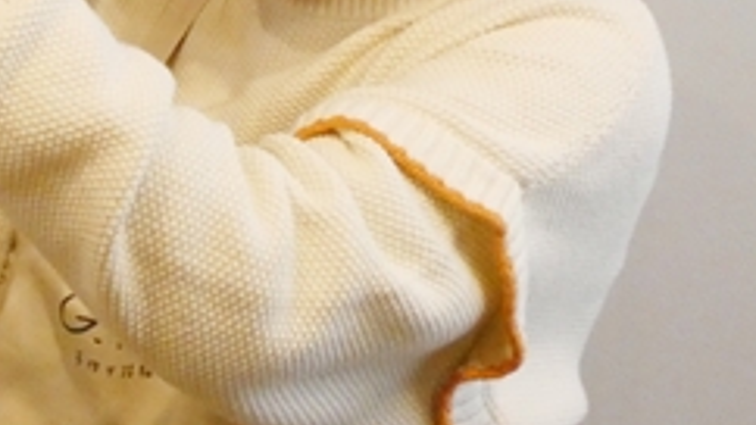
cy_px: -128
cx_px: -122
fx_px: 2024
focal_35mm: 101
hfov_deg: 20.0
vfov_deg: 11.7
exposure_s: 1/400
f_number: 3.4
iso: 1000
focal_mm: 6.2
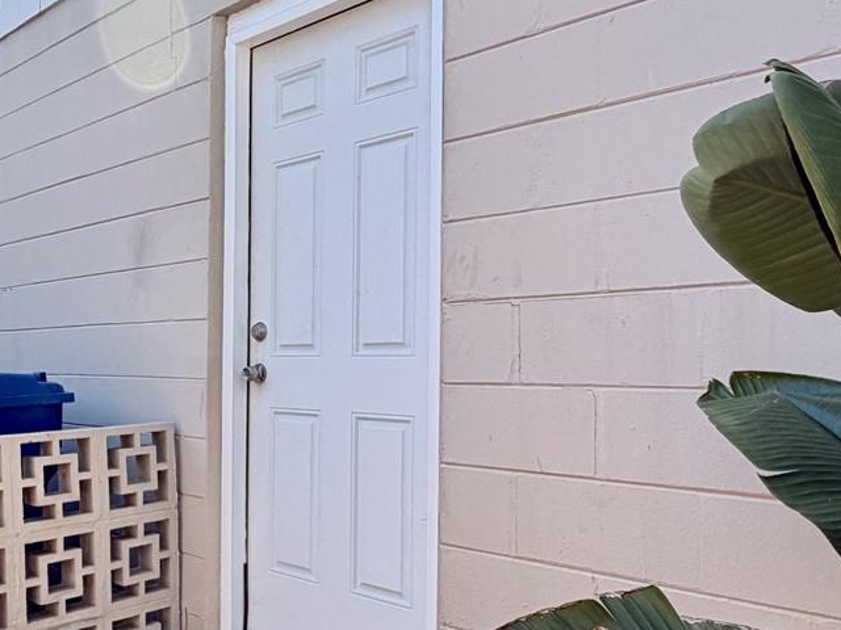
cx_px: 226
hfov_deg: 50.8
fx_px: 850
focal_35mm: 35
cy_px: 358
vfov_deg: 40.6
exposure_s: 1/502
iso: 50
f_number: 2.2
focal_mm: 2.22
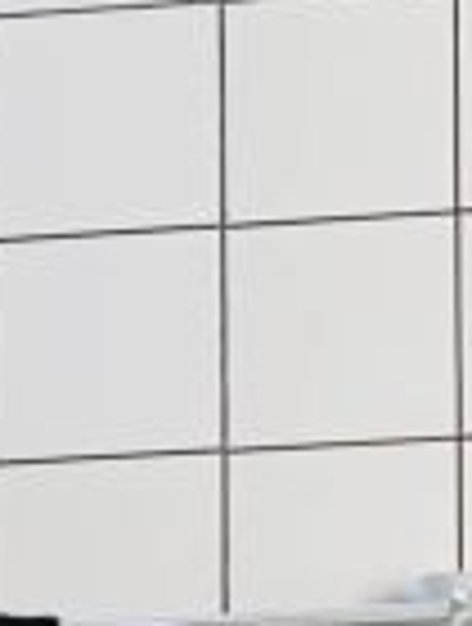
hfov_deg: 7.1
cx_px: -602
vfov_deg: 9.1
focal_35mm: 199
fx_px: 3601
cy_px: 1416
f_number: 1.8
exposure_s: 1/121
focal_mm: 4.25
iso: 64
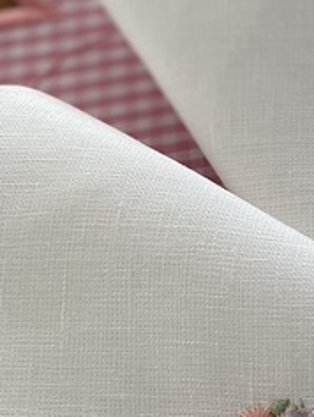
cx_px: 654
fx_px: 1438
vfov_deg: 16.5
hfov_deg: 11.2
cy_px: 150
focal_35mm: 119
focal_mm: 4.25
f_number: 1.8
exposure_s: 1/121
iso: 50
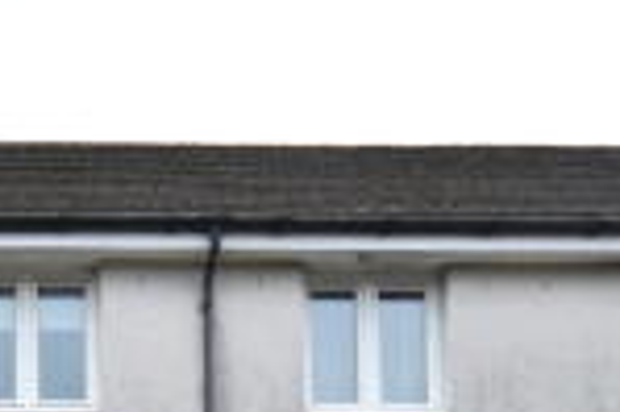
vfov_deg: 17.6
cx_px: -77
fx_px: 1135
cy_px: 685
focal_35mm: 66
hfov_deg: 27.7
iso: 400
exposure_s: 1/125
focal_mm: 10
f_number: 5.6
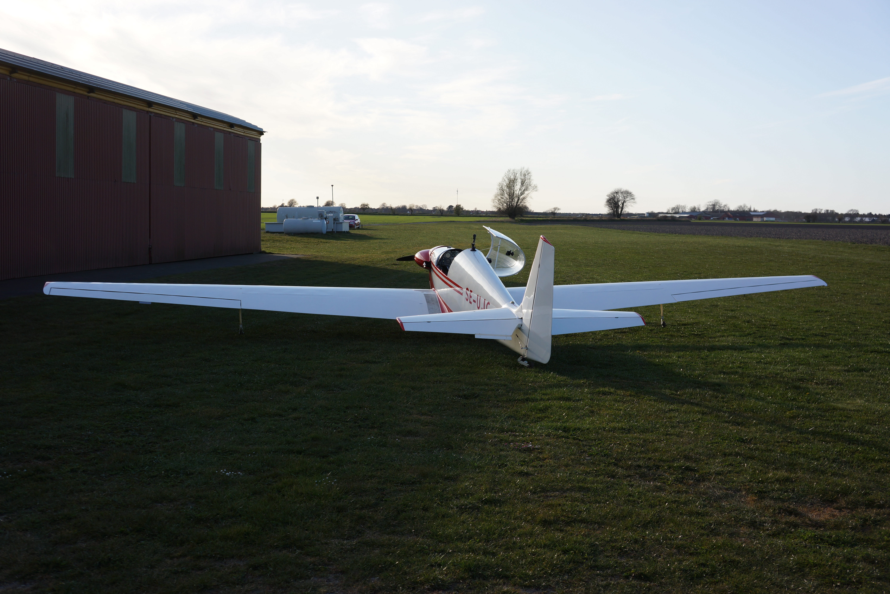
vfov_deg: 33.4
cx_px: 445
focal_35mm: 40
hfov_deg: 48.5
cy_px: 297
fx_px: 989
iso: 100
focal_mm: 27
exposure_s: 1/500
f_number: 5
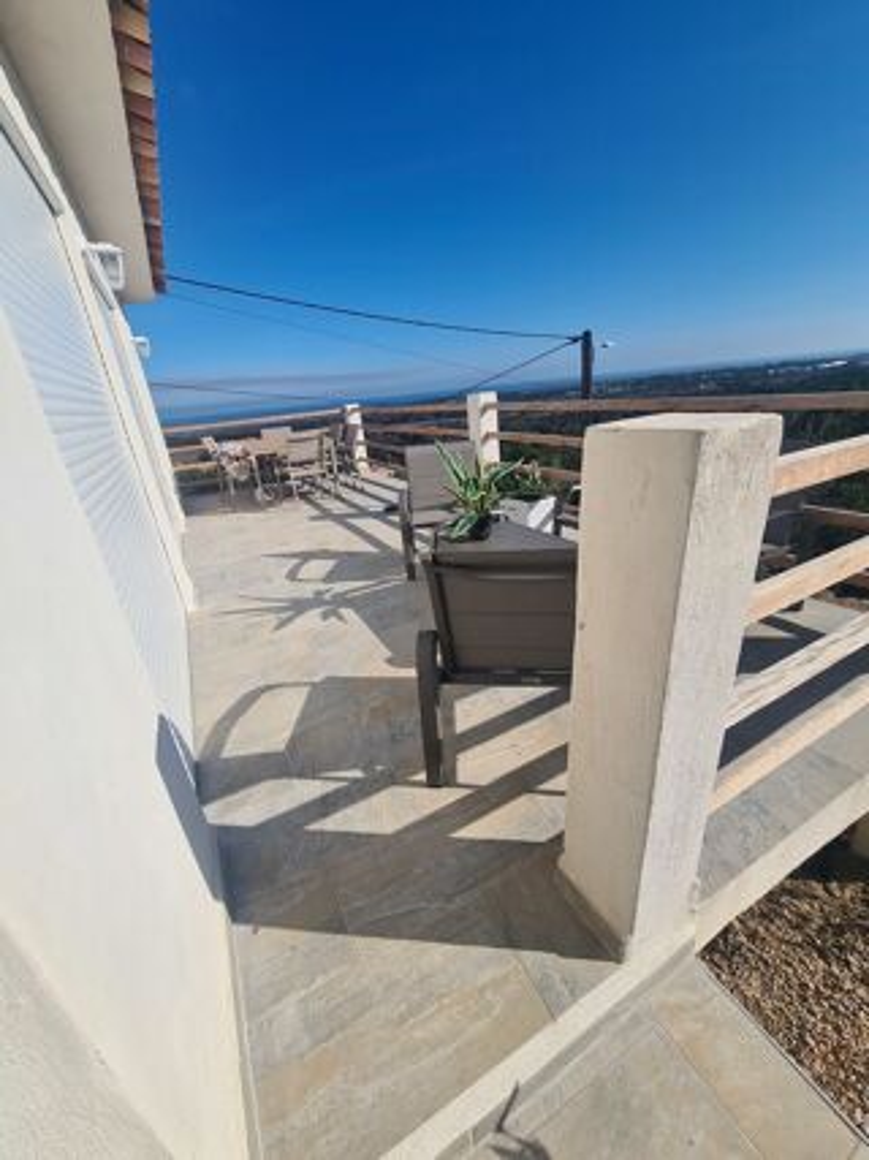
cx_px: 434
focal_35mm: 13
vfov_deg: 106.2
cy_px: 580
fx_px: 435
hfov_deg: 89.9
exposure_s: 1/3032
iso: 50
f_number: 2.2
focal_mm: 2.2
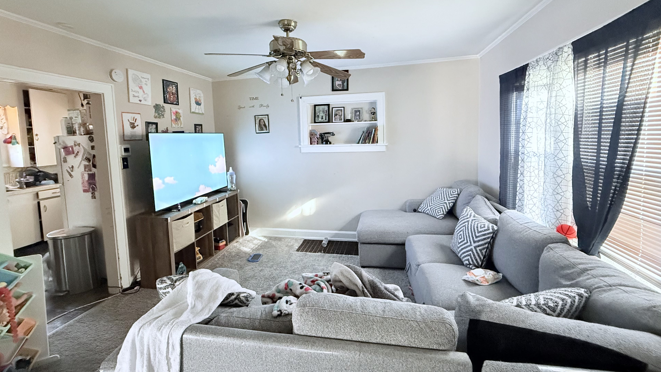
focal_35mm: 16
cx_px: 328
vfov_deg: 66.7
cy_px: 156
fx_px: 280
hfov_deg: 99.4
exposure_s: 1/60
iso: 1000
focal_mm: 2.22
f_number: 2.2
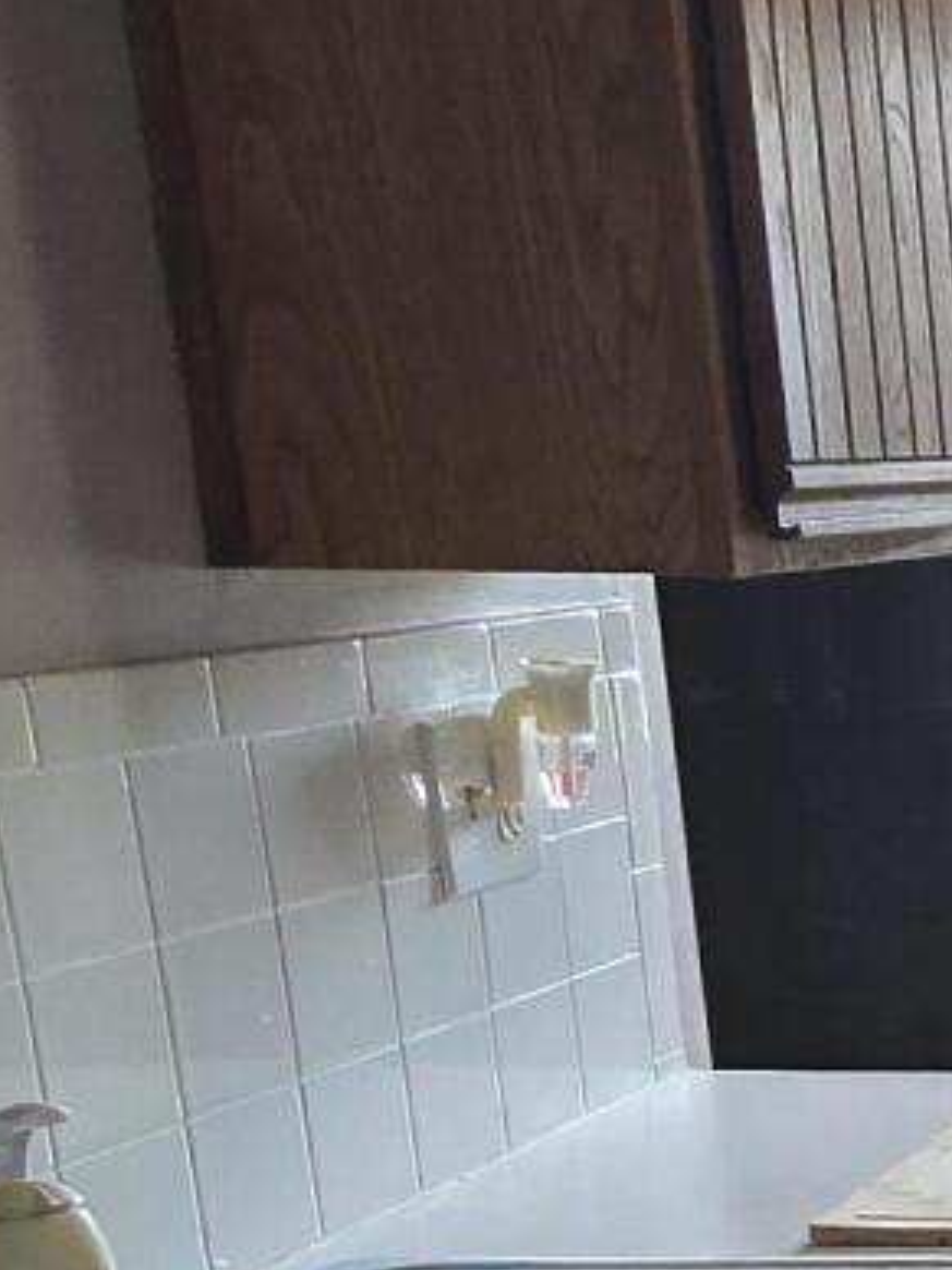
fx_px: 2457
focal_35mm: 67
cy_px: 1116
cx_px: 2205
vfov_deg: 28.0
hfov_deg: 14.9
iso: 125
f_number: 2.2
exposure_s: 1/60
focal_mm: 2.2
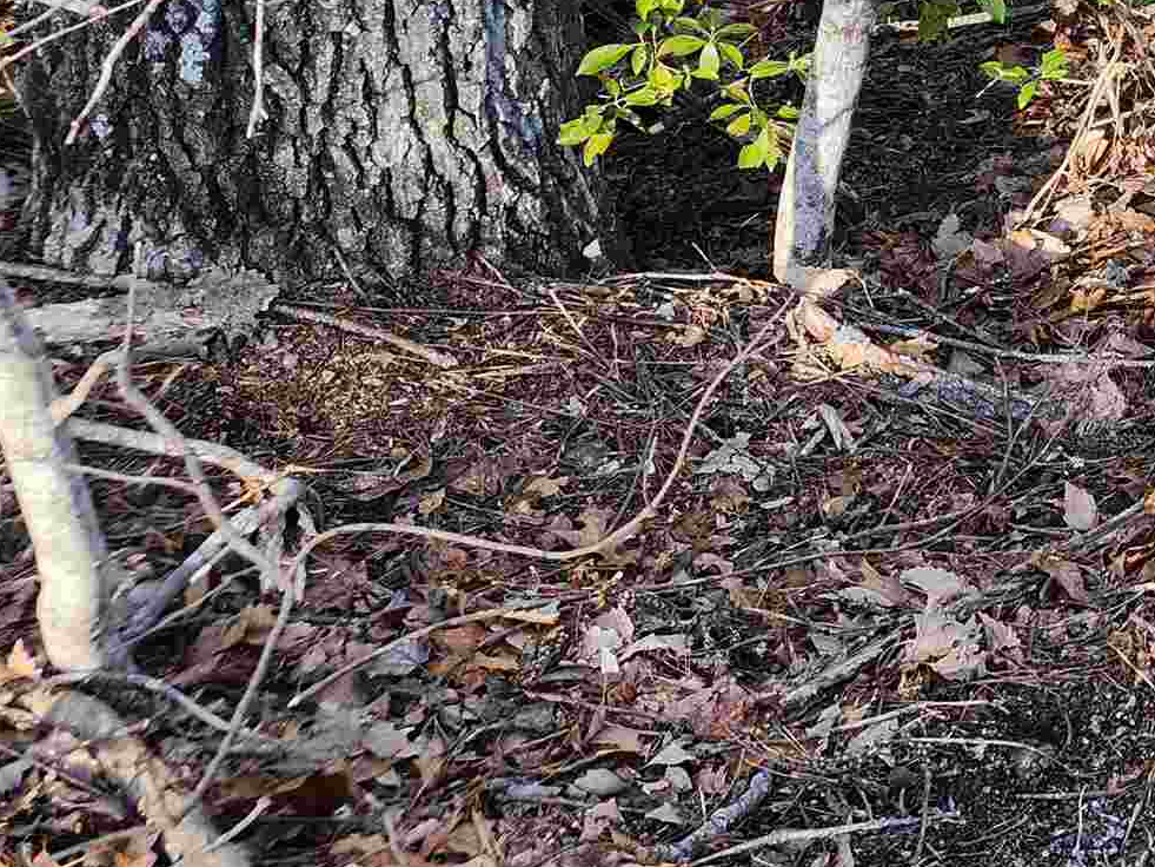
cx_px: 1653
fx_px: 2403
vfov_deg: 18.1
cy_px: -448
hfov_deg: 22.8
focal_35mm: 72
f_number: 1.8
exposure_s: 1/180
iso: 20
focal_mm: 6.4
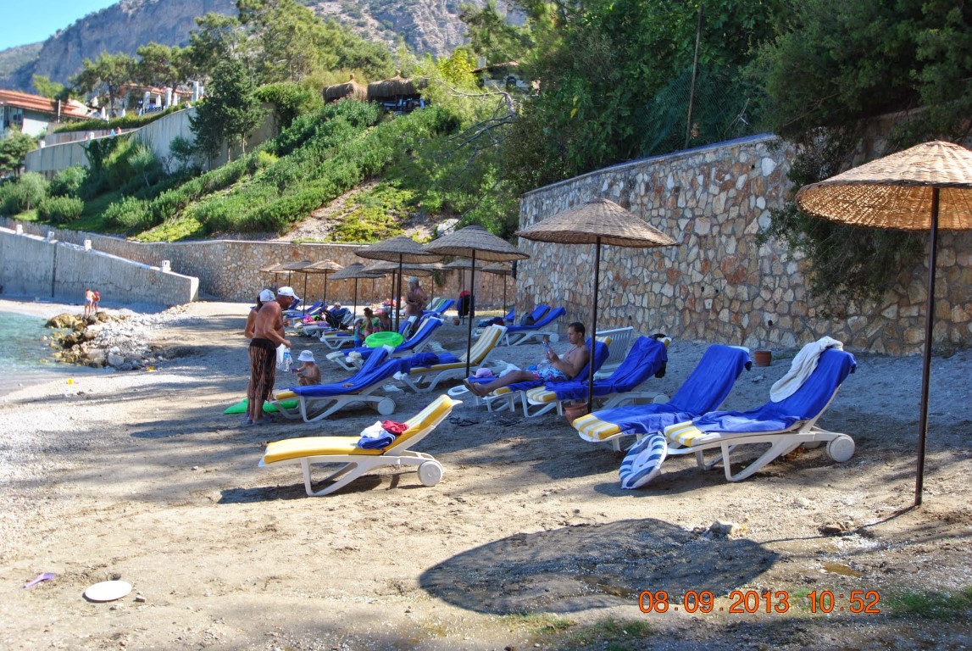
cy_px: 326
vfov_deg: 37.0
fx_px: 973
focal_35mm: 36
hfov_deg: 53.1
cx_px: 486
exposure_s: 1/160
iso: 100
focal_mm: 24
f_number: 6.3
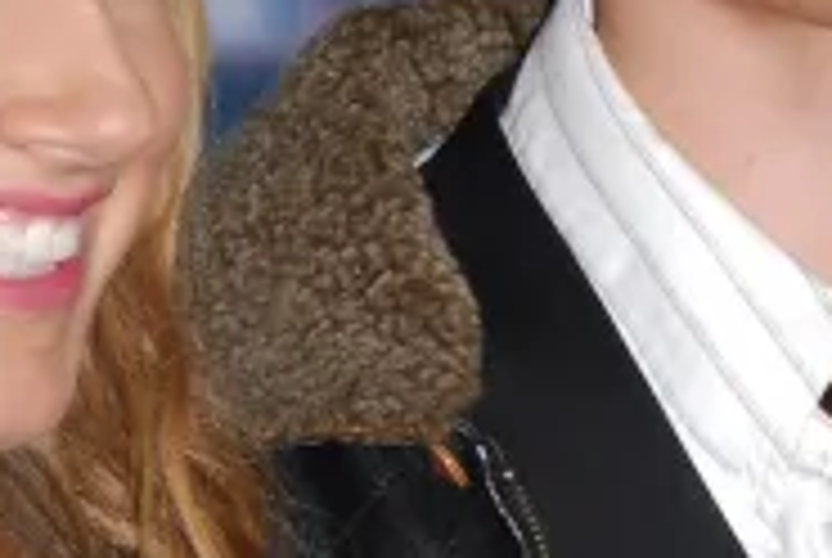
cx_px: 1664
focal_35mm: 647
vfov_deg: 2.1
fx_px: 14978
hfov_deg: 3.2
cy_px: 153
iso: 200
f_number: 7.1
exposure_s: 1/160
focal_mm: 105
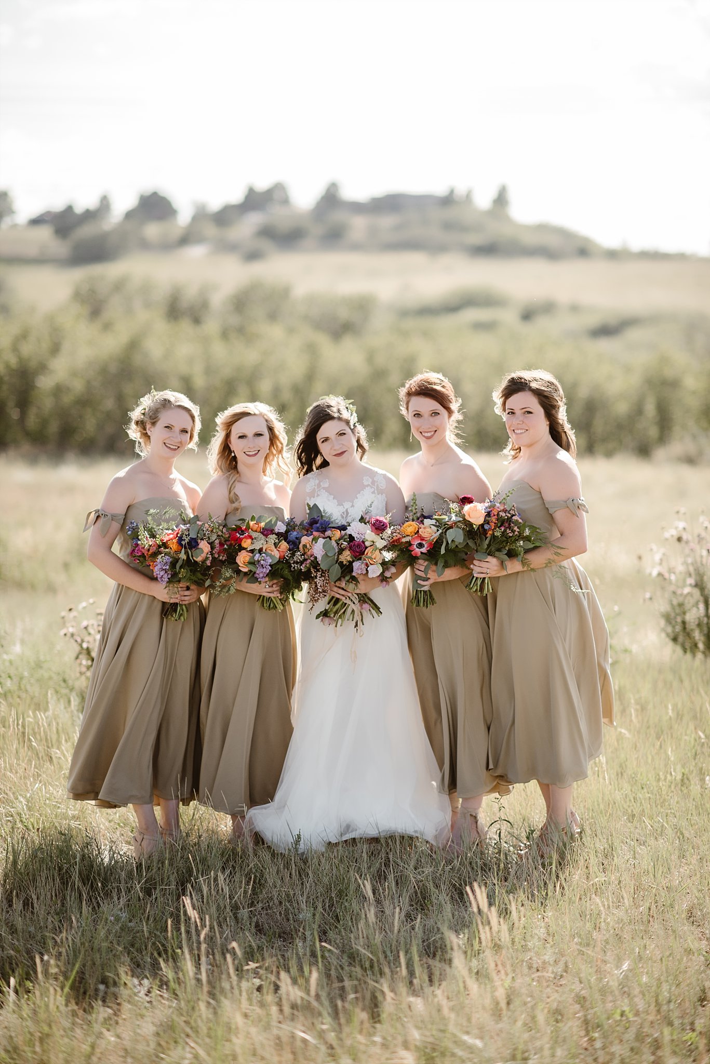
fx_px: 2512
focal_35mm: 85
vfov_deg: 23.9
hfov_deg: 16.1
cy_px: 532
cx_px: 355
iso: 200
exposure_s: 1/4000
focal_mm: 85
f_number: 1.8
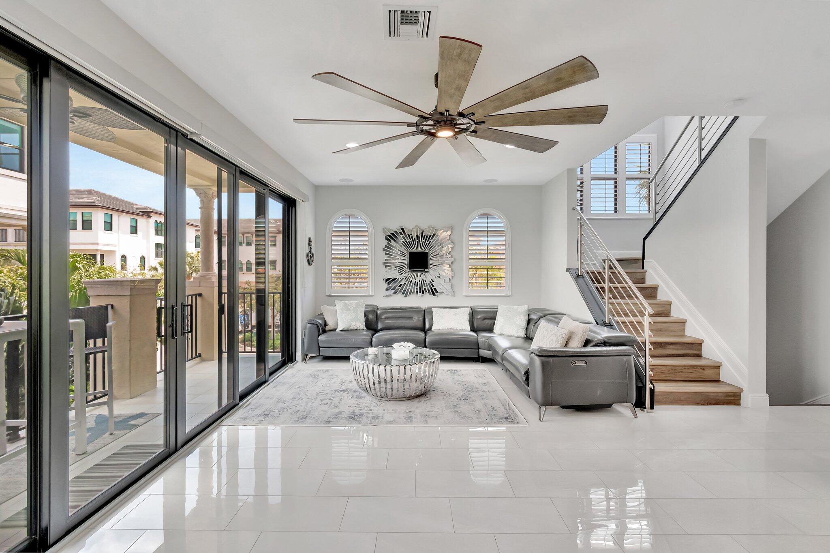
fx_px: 346
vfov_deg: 77.3
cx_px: 415
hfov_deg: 100.4
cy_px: 276
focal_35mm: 15
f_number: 8
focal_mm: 10
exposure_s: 1/60
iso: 1600
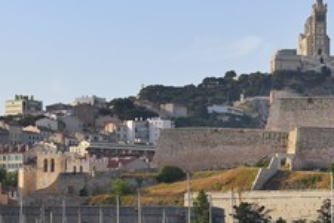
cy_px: 137
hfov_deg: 8.2
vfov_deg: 5.5
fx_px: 2338
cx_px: 263
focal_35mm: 252
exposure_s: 1/320
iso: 200
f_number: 10
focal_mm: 135
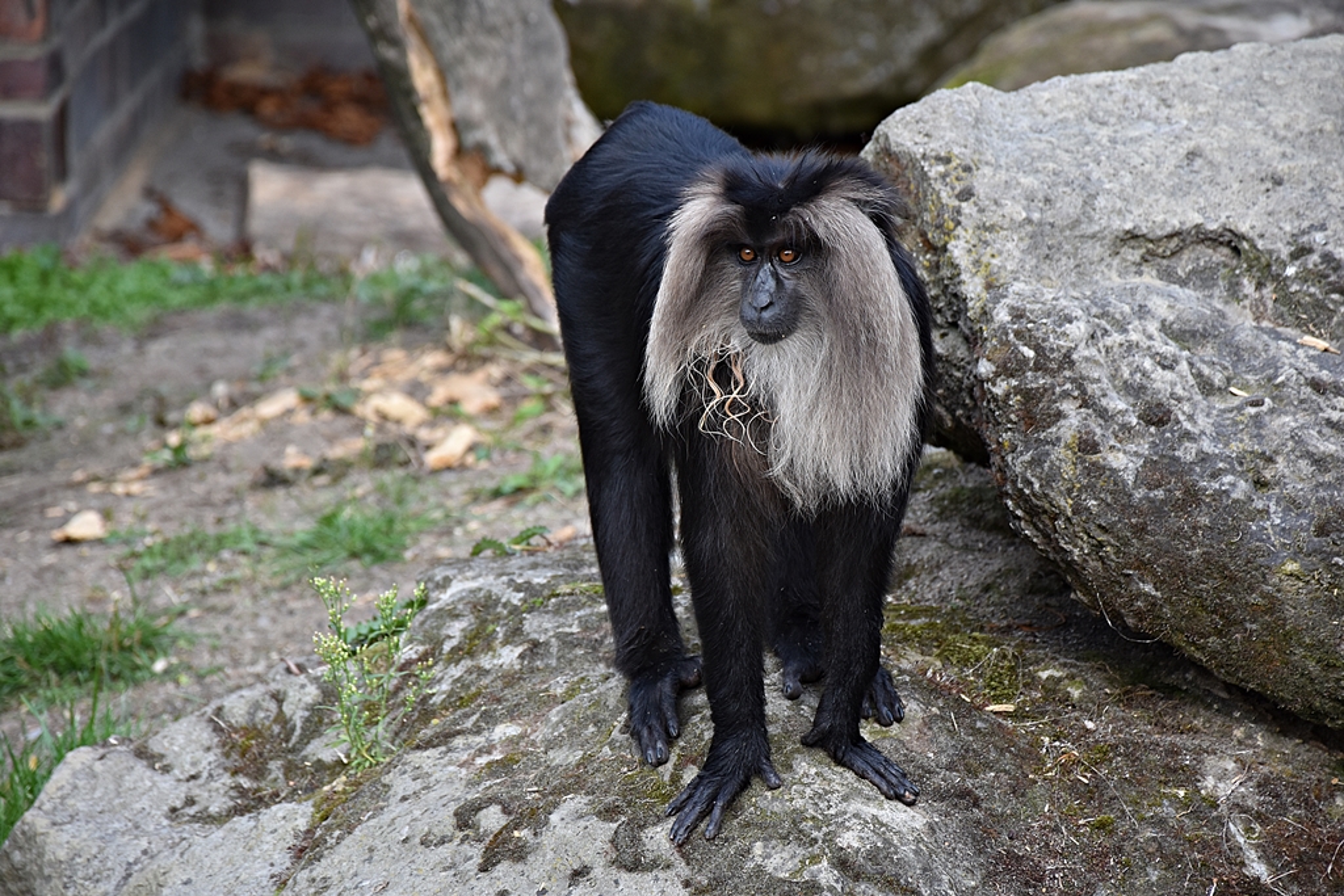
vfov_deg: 6.5
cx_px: 672
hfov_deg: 9.8
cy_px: 448
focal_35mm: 210
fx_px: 7841
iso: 400
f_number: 5.6
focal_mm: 140
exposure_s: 1/250
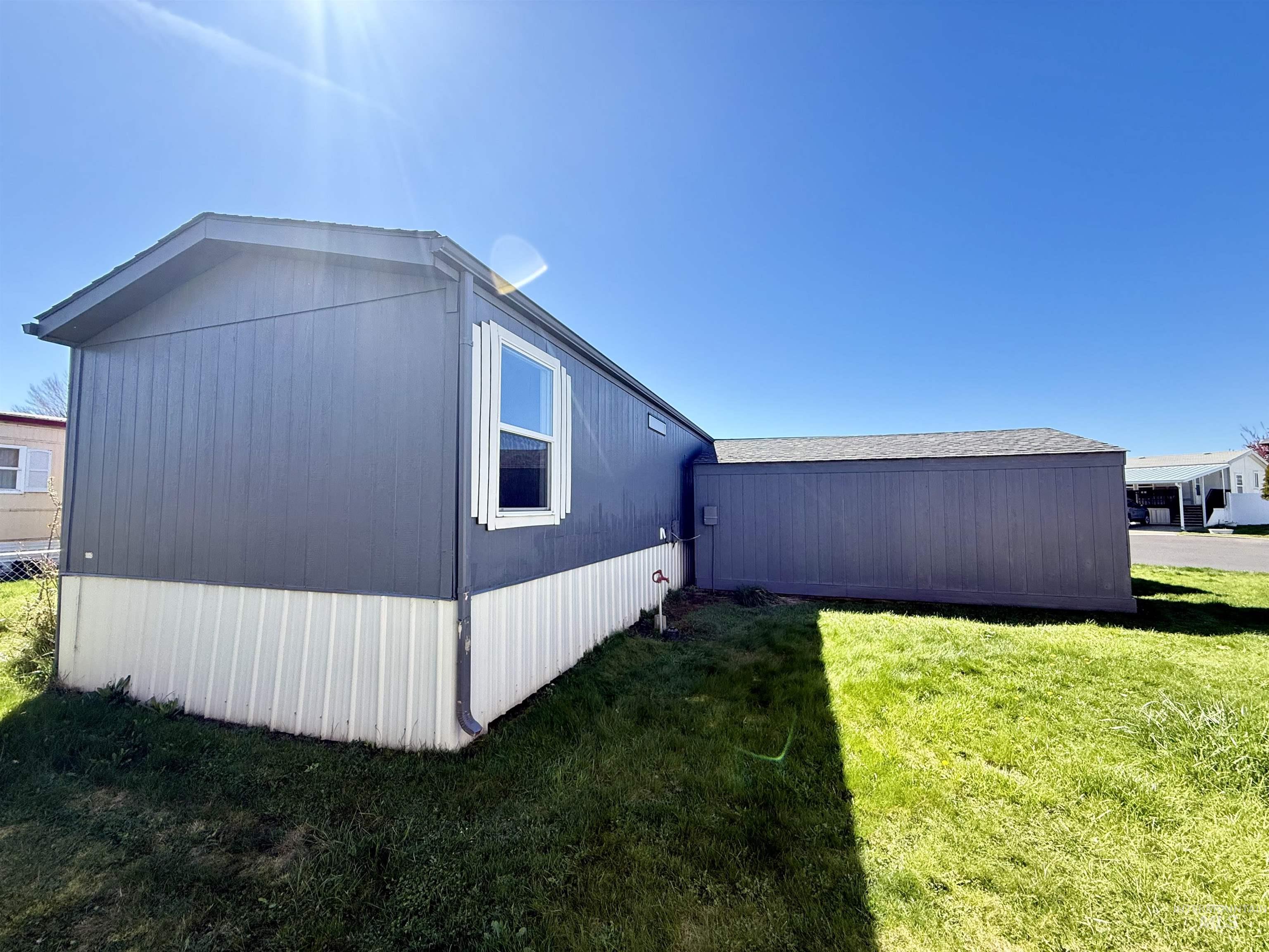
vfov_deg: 85.7
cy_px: 476
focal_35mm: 14
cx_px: 634
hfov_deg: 102.1
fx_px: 513
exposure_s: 1/770
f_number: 2.2
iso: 64
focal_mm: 2.22
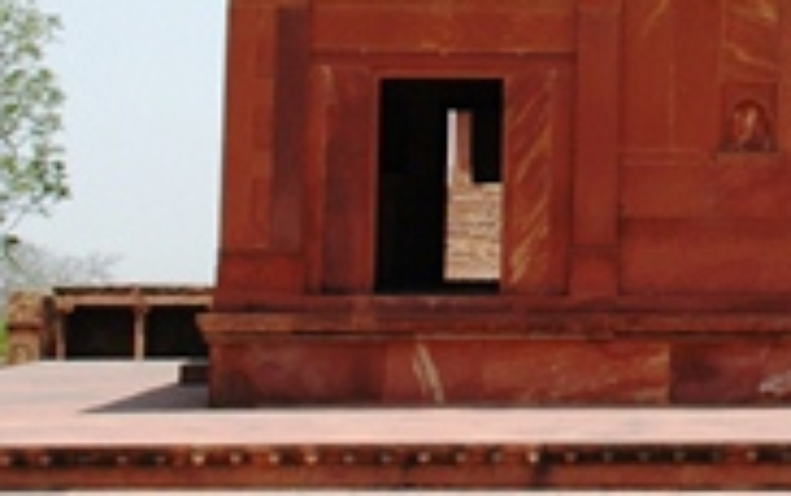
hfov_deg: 11.8
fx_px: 3710
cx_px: 1034
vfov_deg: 7.5
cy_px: -231
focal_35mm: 172
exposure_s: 1/320
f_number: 10
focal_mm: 32
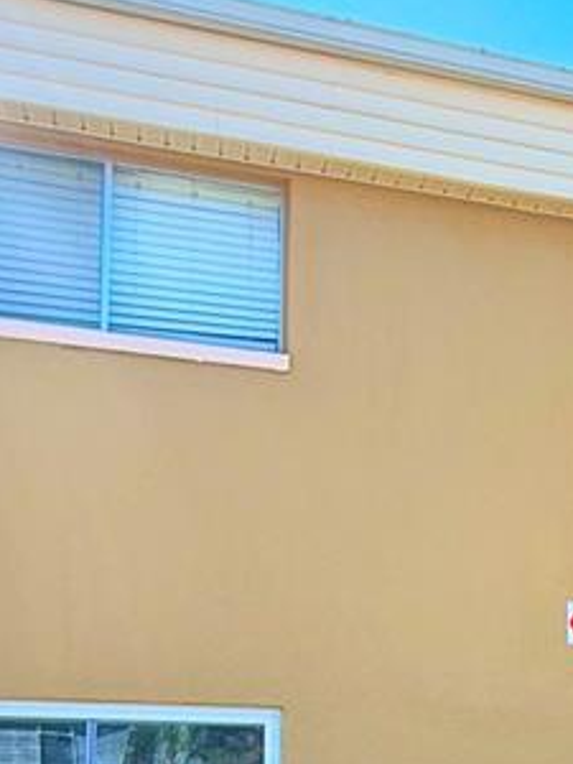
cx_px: 570
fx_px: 1236
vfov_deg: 32.1
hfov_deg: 24.9
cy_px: 733
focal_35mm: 56
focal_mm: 2.22
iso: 50
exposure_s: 1/540
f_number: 2.2
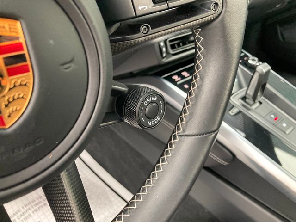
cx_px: 148
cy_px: 111
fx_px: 239
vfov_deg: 49.7
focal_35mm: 28
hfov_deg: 63.4
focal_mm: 3.99
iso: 320
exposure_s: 1/40
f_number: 1.8
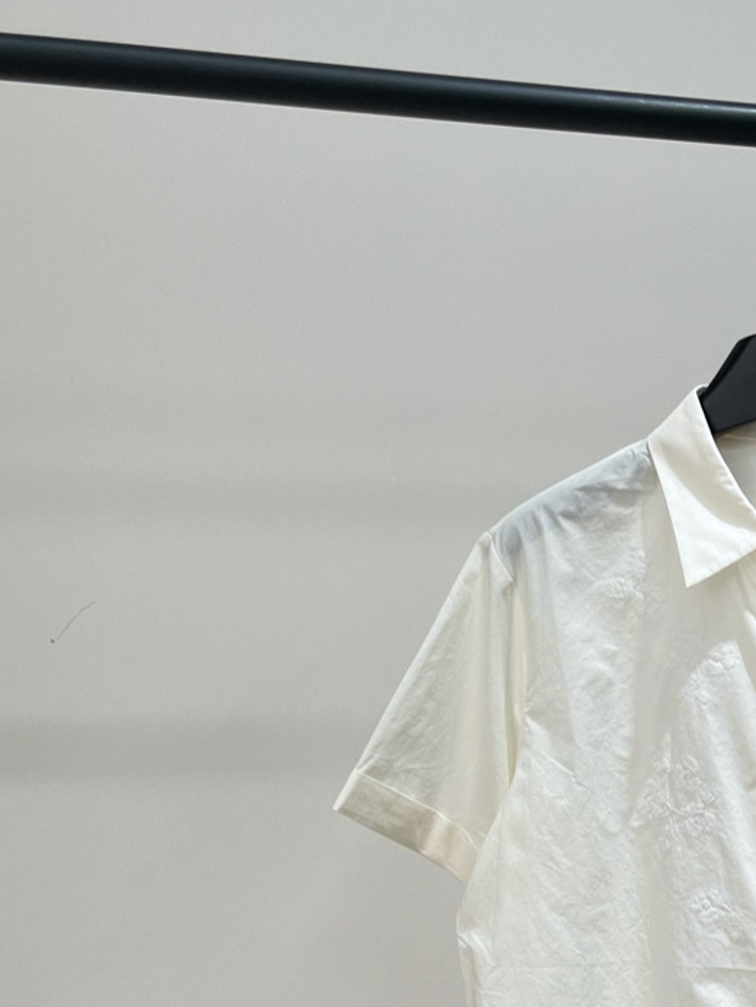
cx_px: 804
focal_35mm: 64
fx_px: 1863
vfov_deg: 29.1
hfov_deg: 21.9
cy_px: 893
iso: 32
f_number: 1.6
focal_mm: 5.1
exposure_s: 1/235
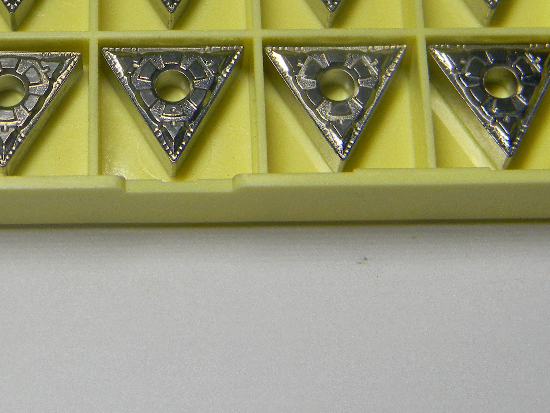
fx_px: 1621
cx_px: 170
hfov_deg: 19.2
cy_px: 65
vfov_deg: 14.4
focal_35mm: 102
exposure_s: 1/30
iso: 180
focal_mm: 10.1
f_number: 4.1
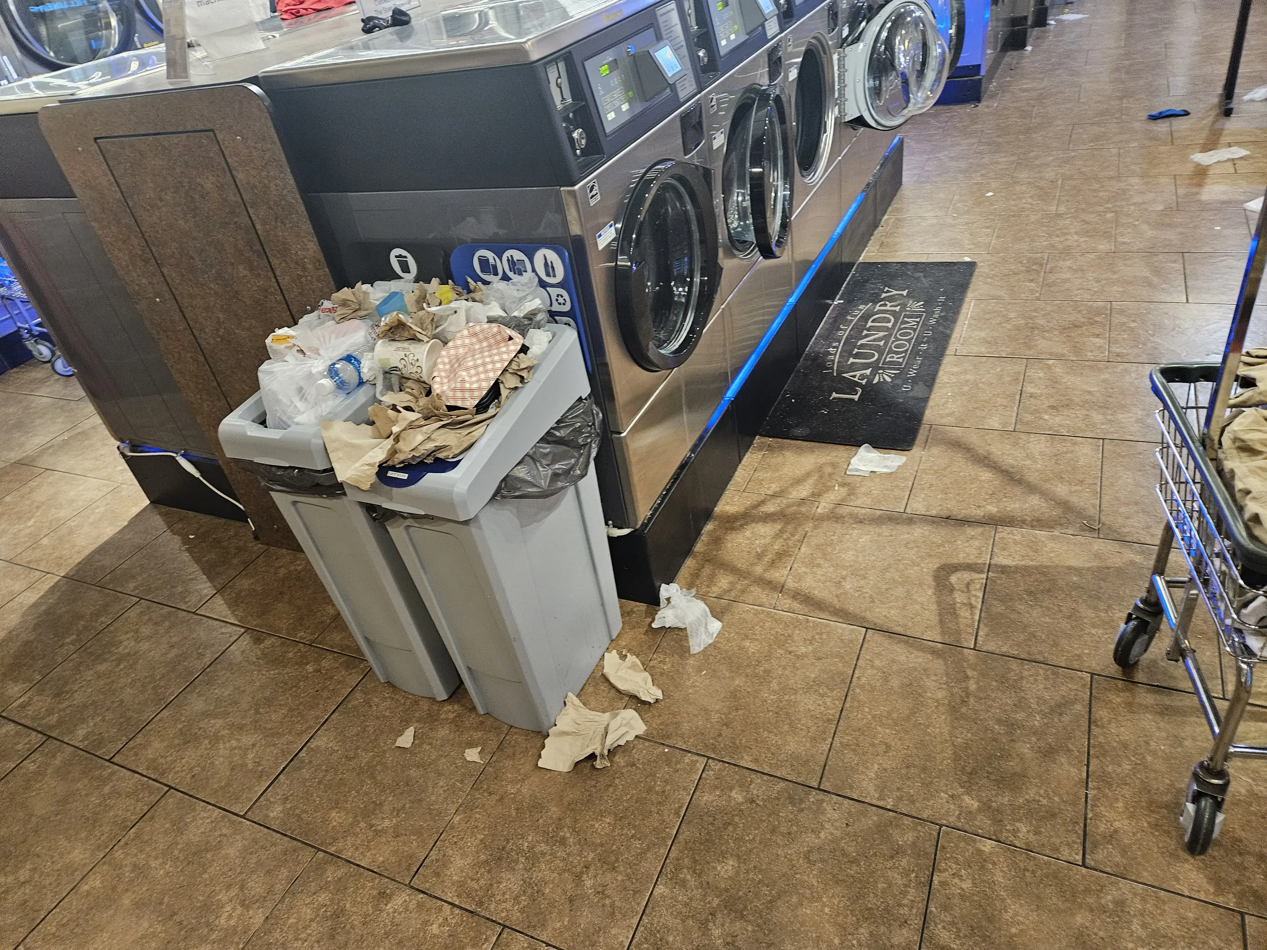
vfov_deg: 58.9
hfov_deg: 73.9
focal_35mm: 23
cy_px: 475
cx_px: 634
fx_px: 842
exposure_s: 1/60
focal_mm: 5.4
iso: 640
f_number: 1.8
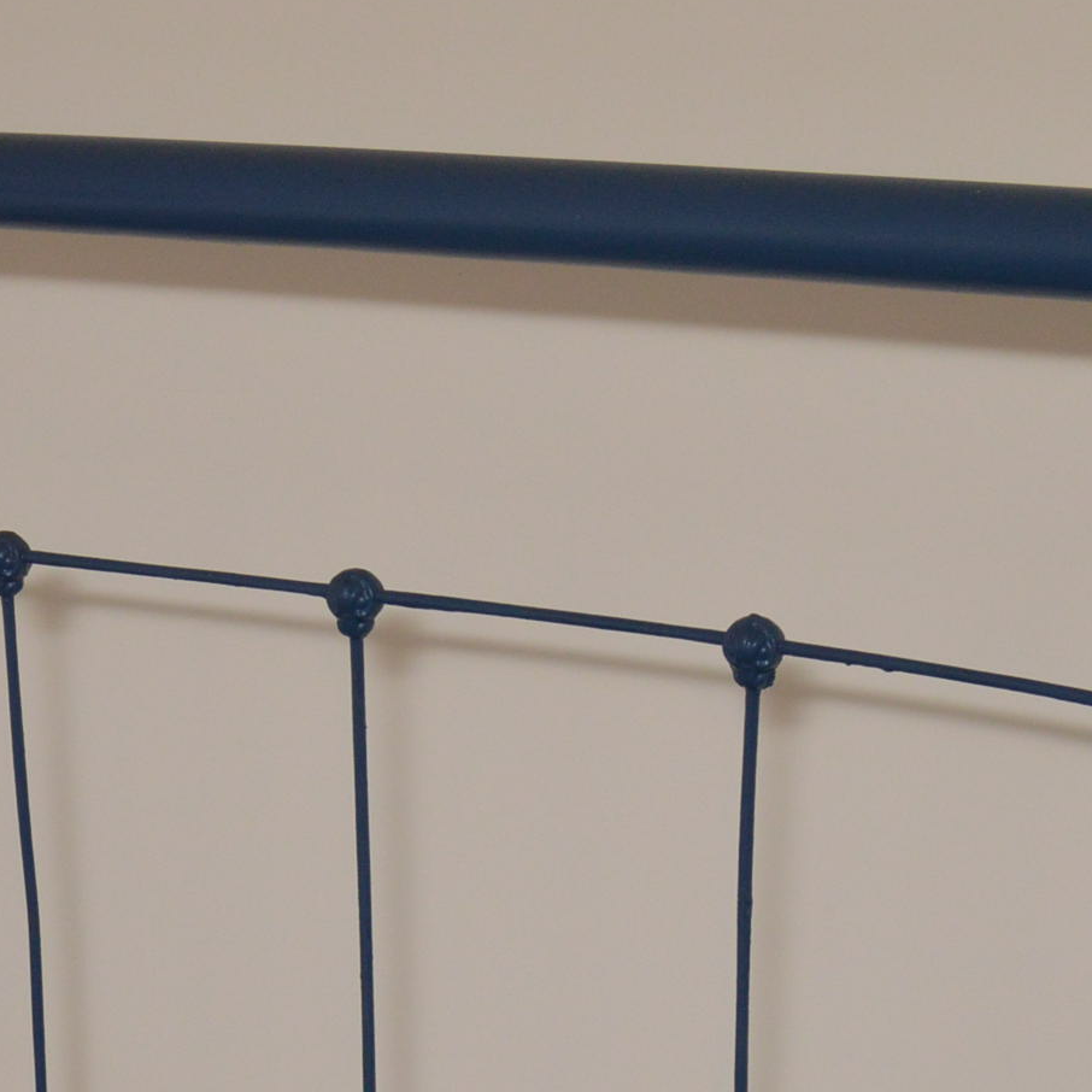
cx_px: 187
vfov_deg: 15.6
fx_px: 3926
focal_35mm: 110
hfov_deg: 15.7
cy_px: 1082
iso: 800
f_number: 7.1
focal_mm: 26
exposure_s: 1/125
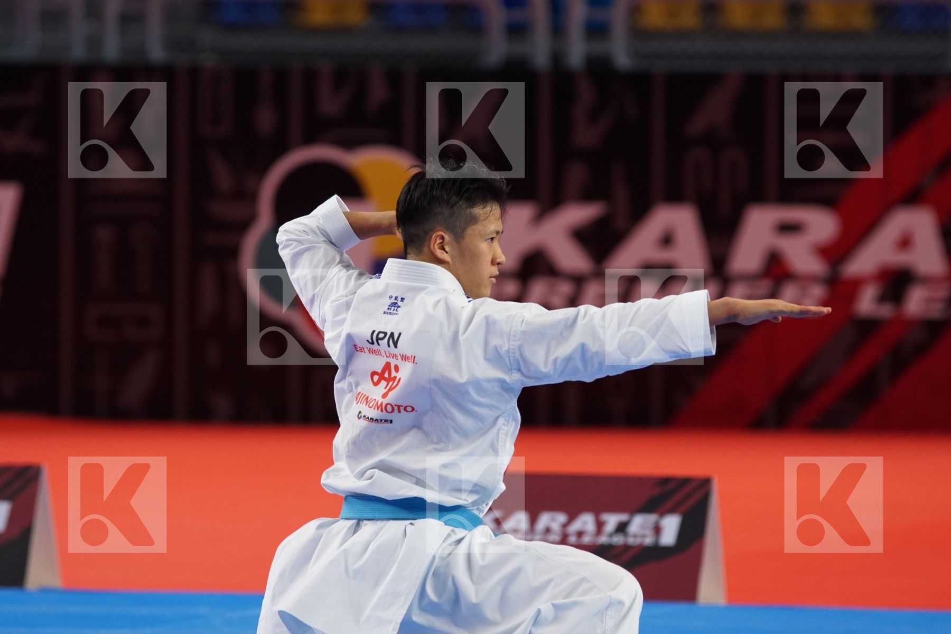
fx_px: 7924
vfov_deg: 4.6
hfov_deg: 6.9
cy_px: 317
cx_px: 476
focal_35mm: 300
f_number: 3.2
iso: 800
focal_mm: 200
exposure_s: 1/400
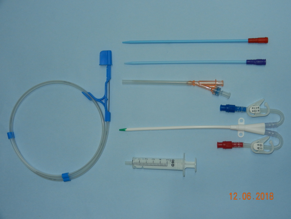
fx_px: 378
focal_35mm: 45
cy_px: 110
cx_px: 146
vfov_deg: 32.2
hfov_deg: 42.1
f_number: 4.2
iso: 200
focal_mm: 8.2
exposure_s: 1/30
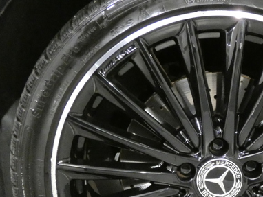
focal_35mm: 67
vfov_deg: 21.4
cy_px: 184
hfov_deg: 28.1
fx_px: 509
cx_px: 223
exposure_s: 1/20
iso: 1600
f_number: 3.4
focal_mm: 5.8
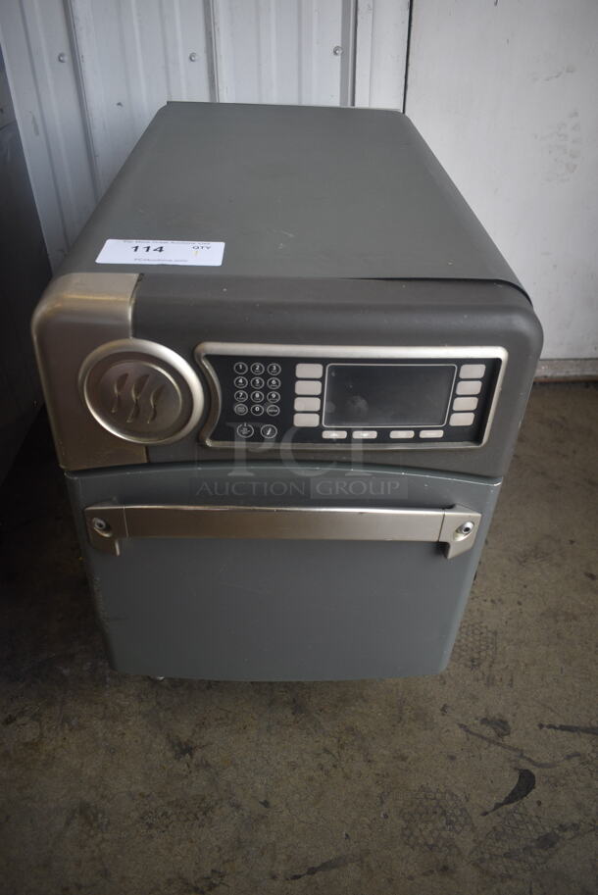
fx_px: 672
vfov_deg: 67.3
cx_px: 299
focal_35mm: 27
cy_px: 448
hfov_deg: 48.0
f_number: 4
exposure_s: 1/250
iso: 400
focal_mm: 18
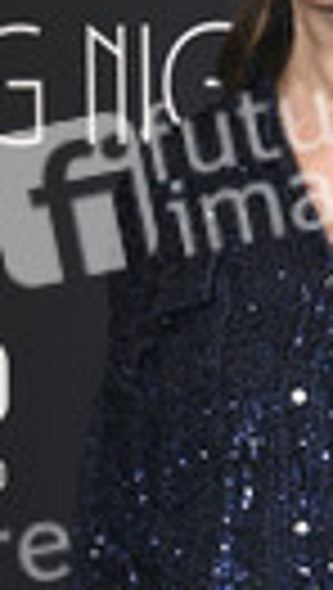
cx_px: 346
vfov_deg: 9.9
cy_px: 405
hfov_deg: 5.6
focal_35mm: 217
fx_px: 3395
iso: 500
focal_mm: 68
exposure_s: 1/250
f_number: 5.6
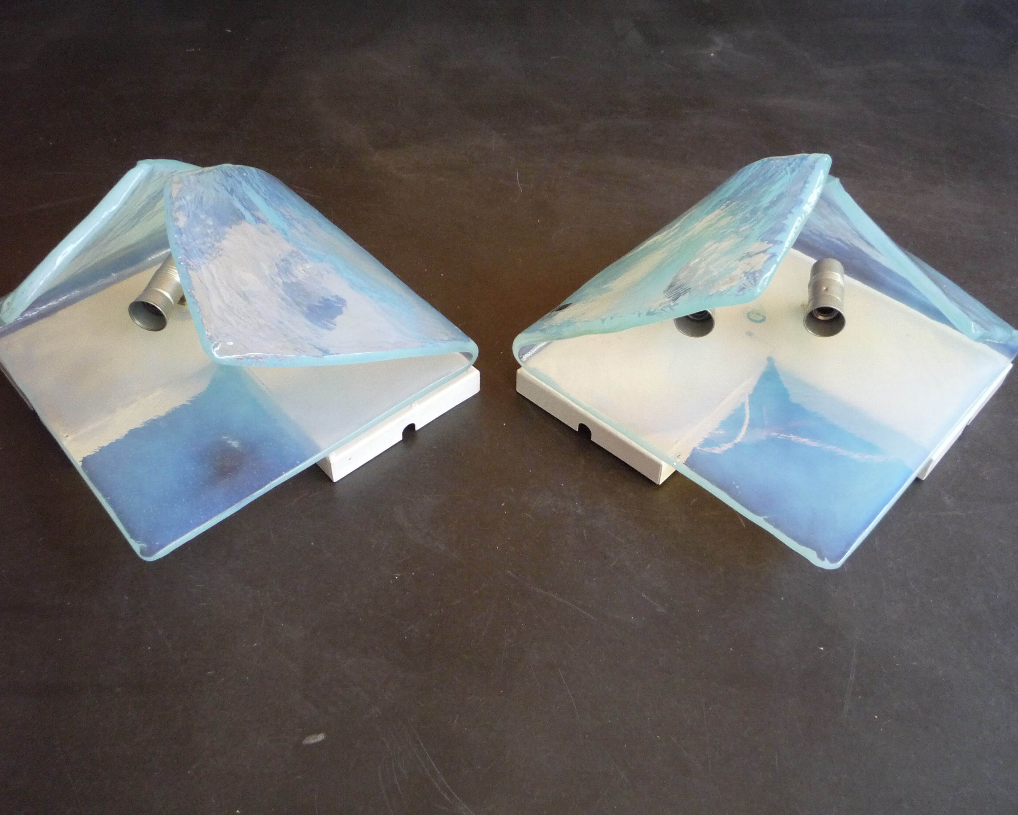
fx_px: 964
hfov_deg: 55.6
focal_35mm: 32
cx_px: 489
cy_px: 410
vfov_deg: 45.8
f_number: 3.3
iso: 320
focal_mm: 5.2
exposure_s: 1/30
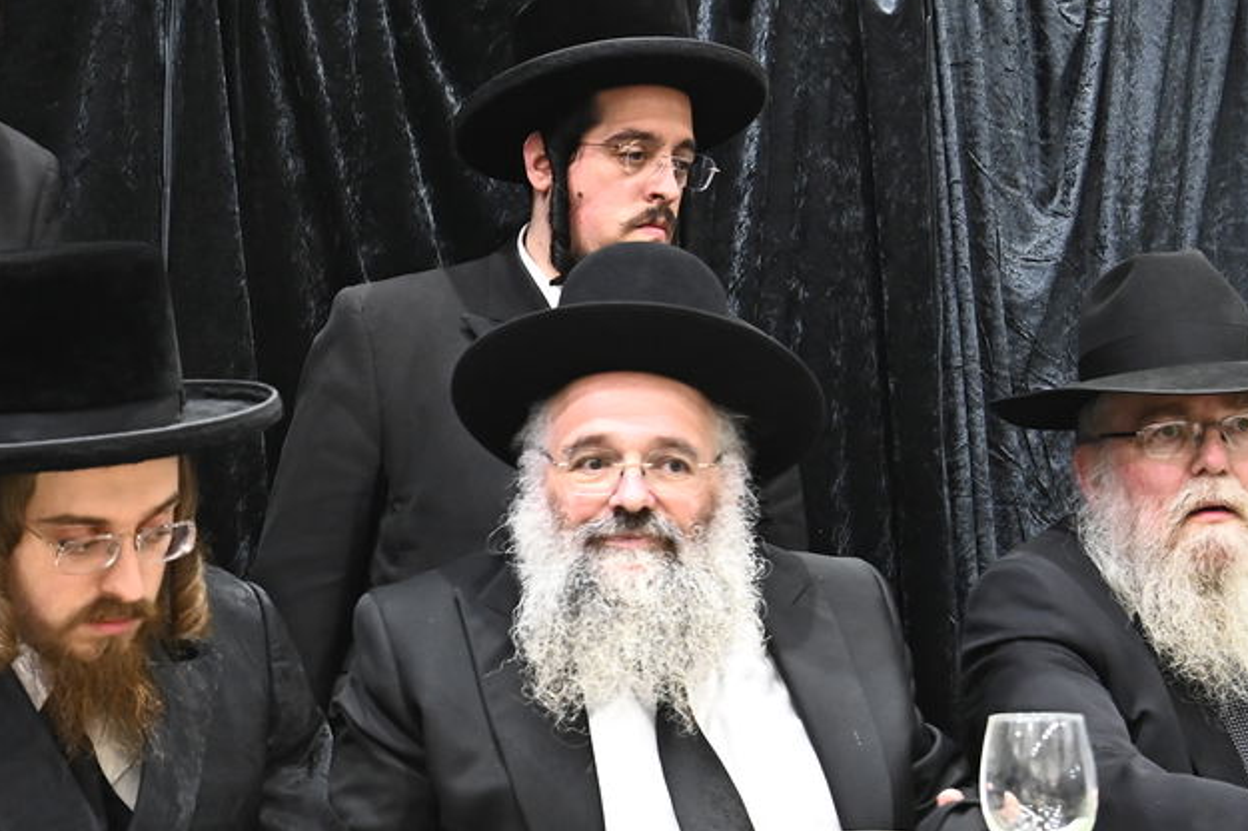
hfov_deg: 30.3
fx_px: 2252
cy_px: 499
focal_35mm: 65
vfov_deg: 20.9
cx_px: 274
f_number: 5.6
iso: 2500
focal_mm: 29
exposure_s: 1/100
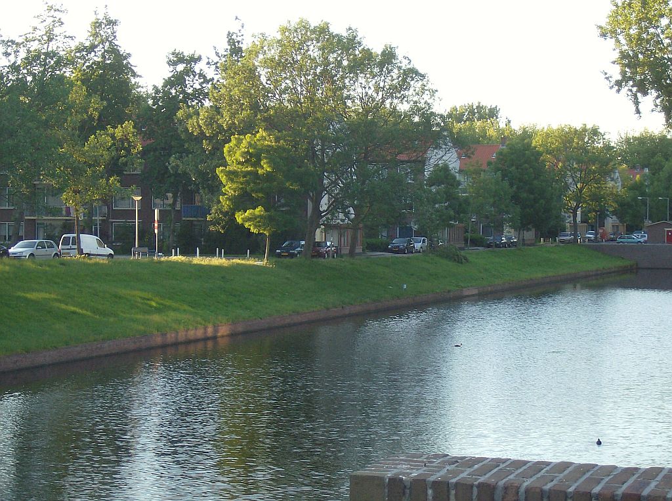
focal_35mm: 85
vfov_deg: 17.3
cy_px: 250
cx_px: 336
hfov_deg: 23.1
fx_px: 1646
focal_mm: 14.1
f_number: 4.2
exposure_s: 1/109
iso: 126
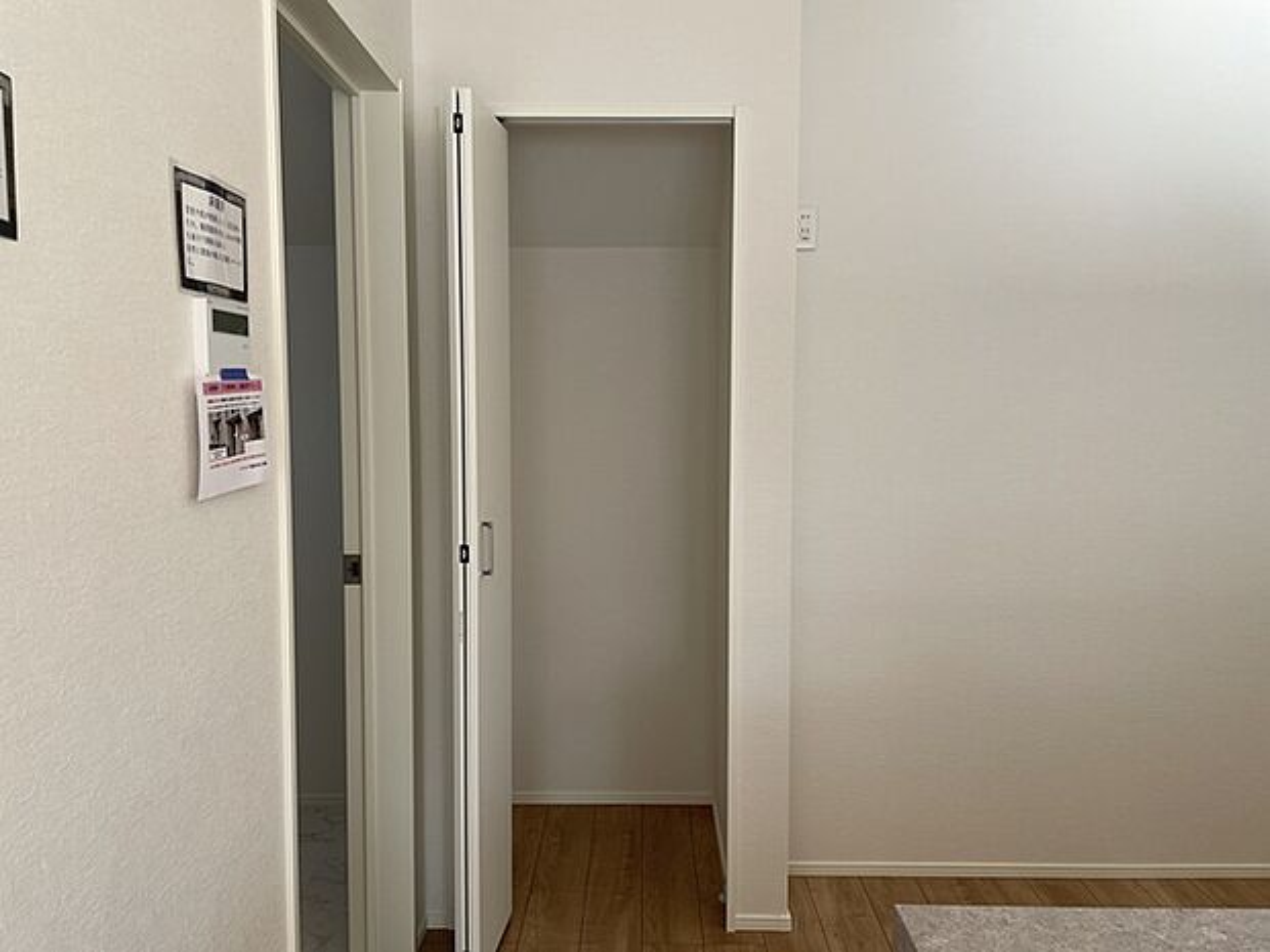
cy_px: 476
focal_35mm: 26
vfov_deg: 53.1
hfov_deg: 67.3
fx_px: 954
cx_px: 635
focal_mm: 4.2
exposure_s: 1/124
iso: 32
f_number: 1.6
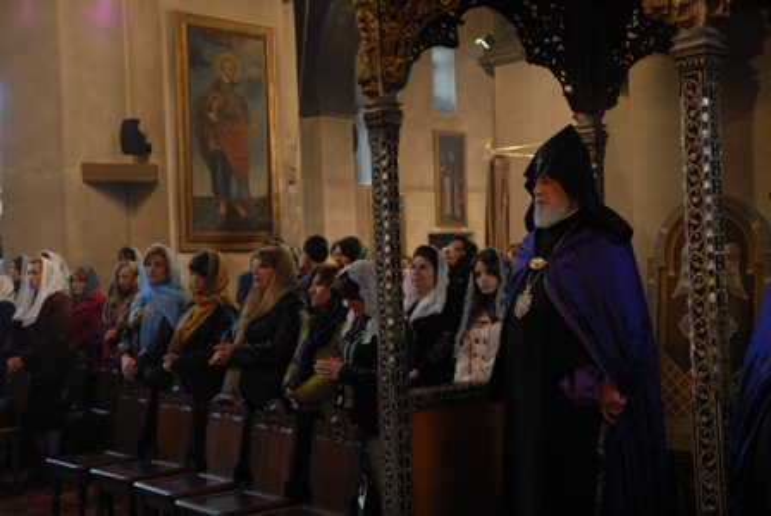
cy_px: 258
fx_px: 997
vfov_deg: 29.0
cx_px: 386
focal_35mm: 46
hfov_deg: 42.3
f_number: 2.8
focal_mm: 31
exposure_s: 1/40
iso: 500
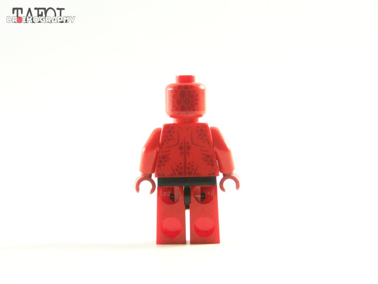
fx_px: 1147
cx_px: 189
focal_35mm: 105
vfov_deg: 14.1
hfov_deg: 18.7
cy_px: 142
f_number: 3.2
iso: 400
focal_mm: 17.5
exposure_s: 1/45
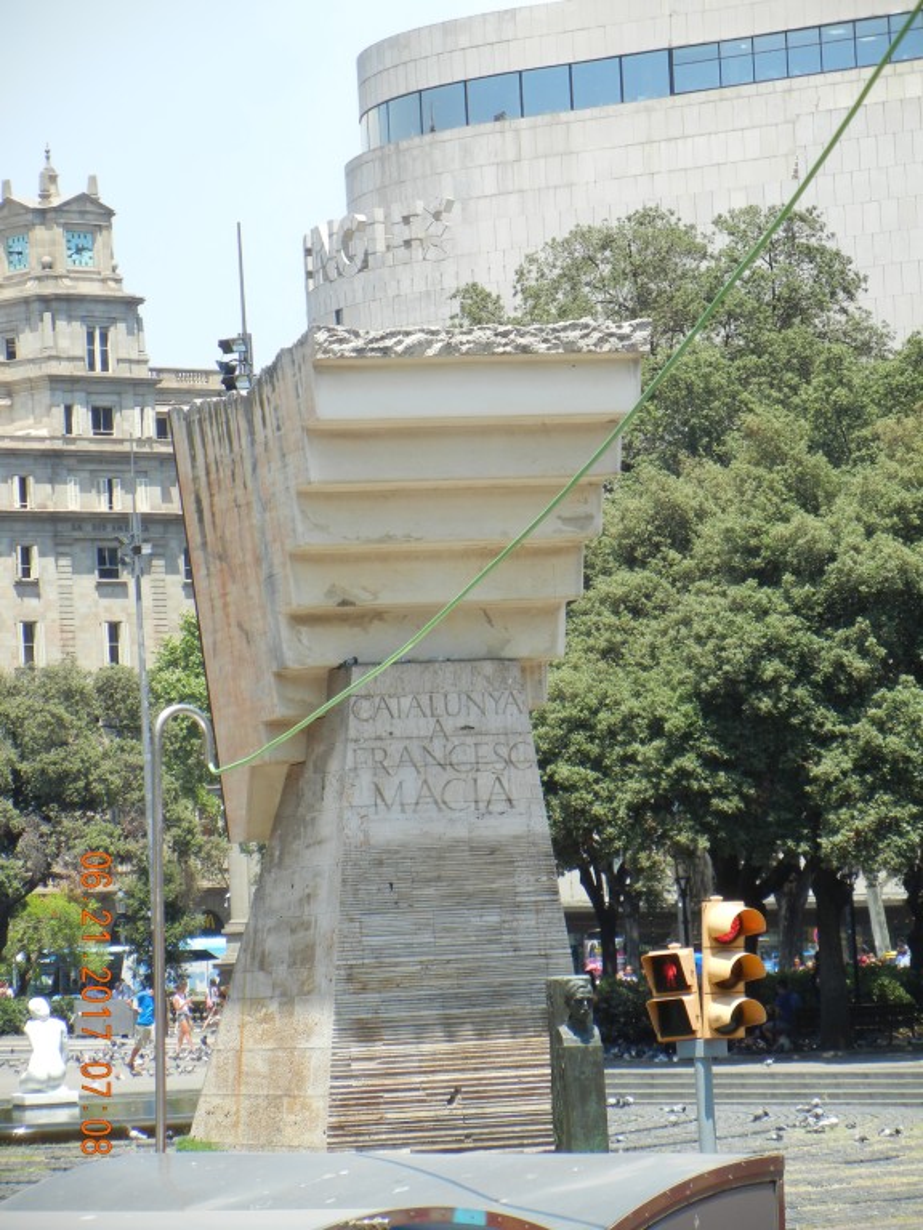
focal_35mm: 174
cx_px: 462
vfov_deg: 11.4
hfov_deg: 8.5
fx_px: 6186
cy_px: 615
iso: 160
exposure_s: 1/405
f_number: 4.6
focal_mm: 31.4
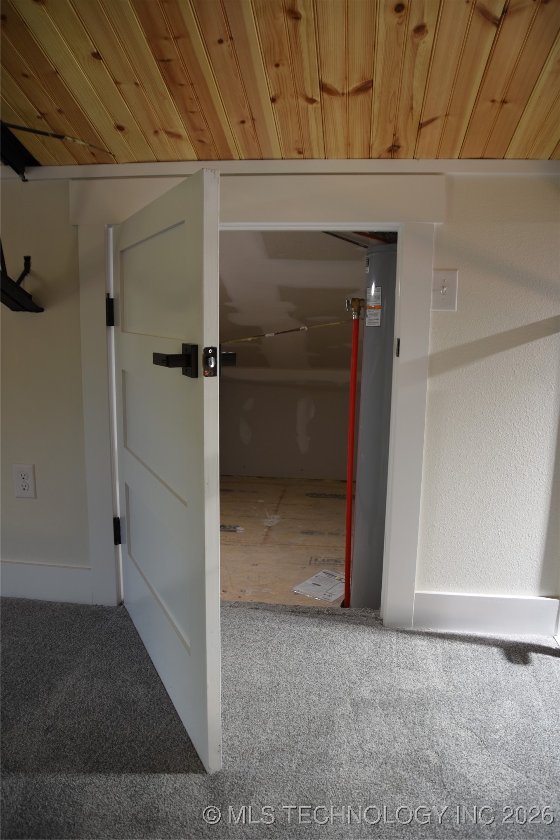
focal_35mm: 26
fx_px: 595
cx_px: 280
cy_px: 420
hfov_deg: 50.4
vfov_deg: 70.4
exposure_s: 1/25
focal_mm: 17
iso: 100
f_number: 3.2
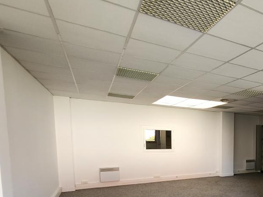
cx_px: 251
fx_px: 205
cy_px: 155
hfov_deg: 54.1
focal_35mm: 27
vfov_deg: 48.7
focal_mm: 1.74
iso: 125
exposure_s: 1/50
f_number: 2.2
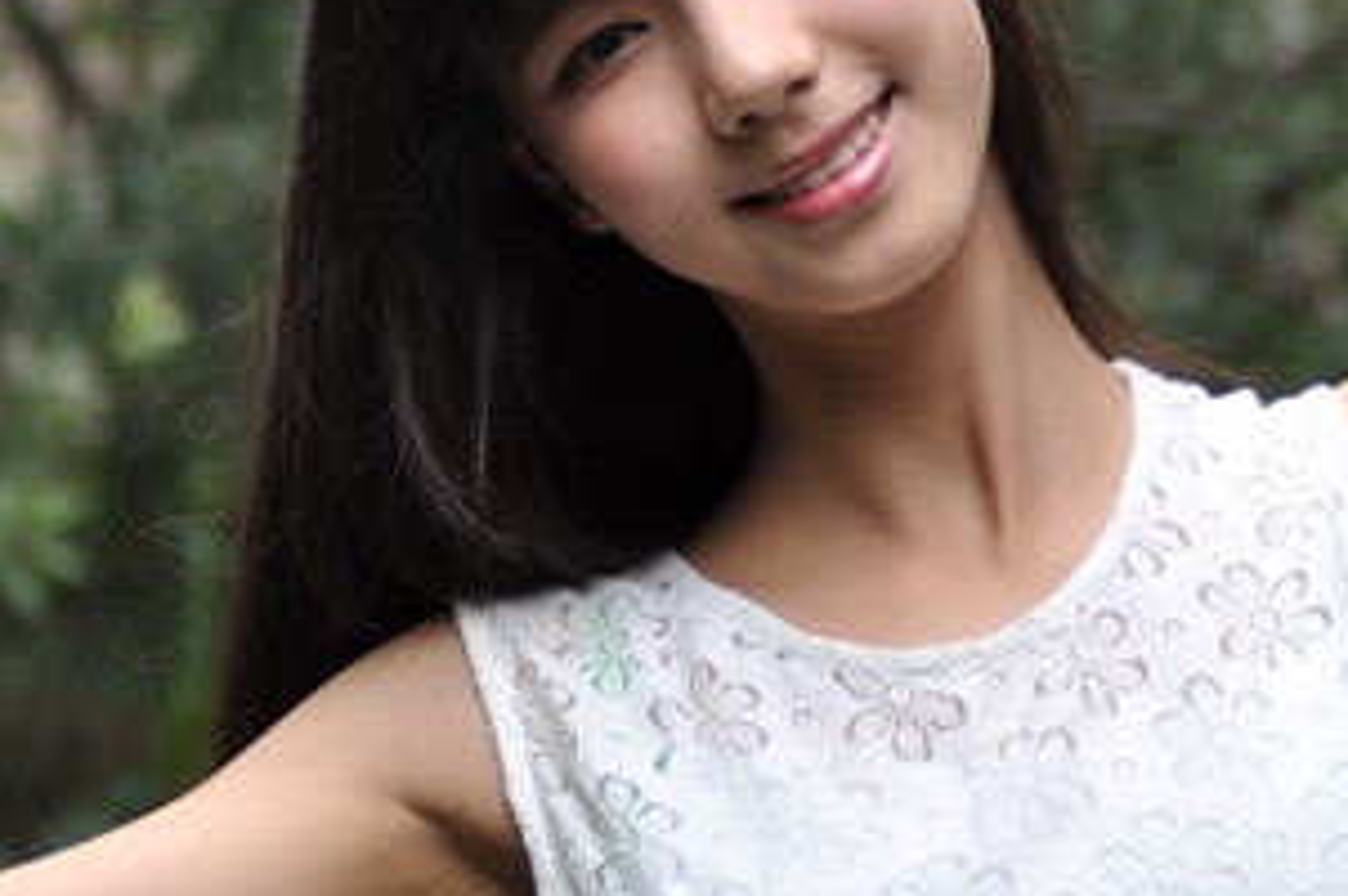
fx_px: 11745
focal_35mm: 314
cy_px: 381
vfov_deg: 4.4
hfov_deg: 6.6
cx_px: 614
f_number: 4
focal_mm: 70
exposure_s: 1/125
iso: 200
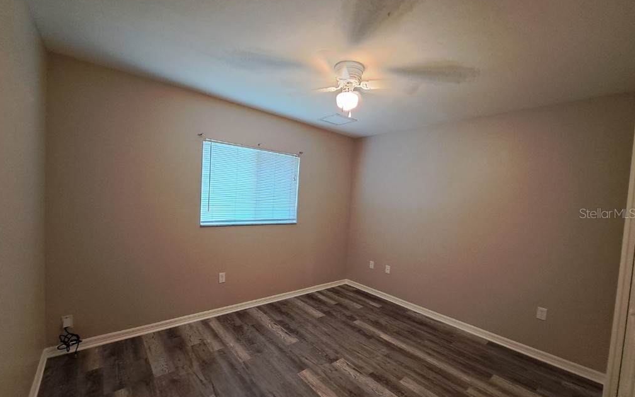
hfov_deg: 105.3
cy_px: 213
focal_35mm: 14
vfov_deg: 78.5
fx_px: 242
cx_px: 316
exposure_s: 1/40
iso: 200
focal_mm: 1.74
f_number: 2.2
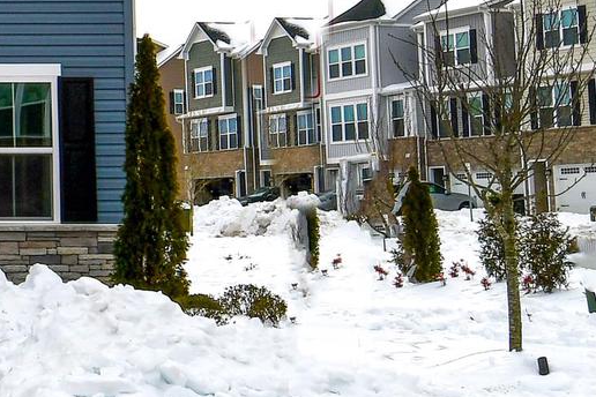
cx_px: -207
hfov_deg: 29.2
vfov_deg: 24.3
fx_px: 877
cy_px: -4
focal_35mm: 53
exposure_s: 1/400
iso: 100
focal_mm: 13
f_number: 10
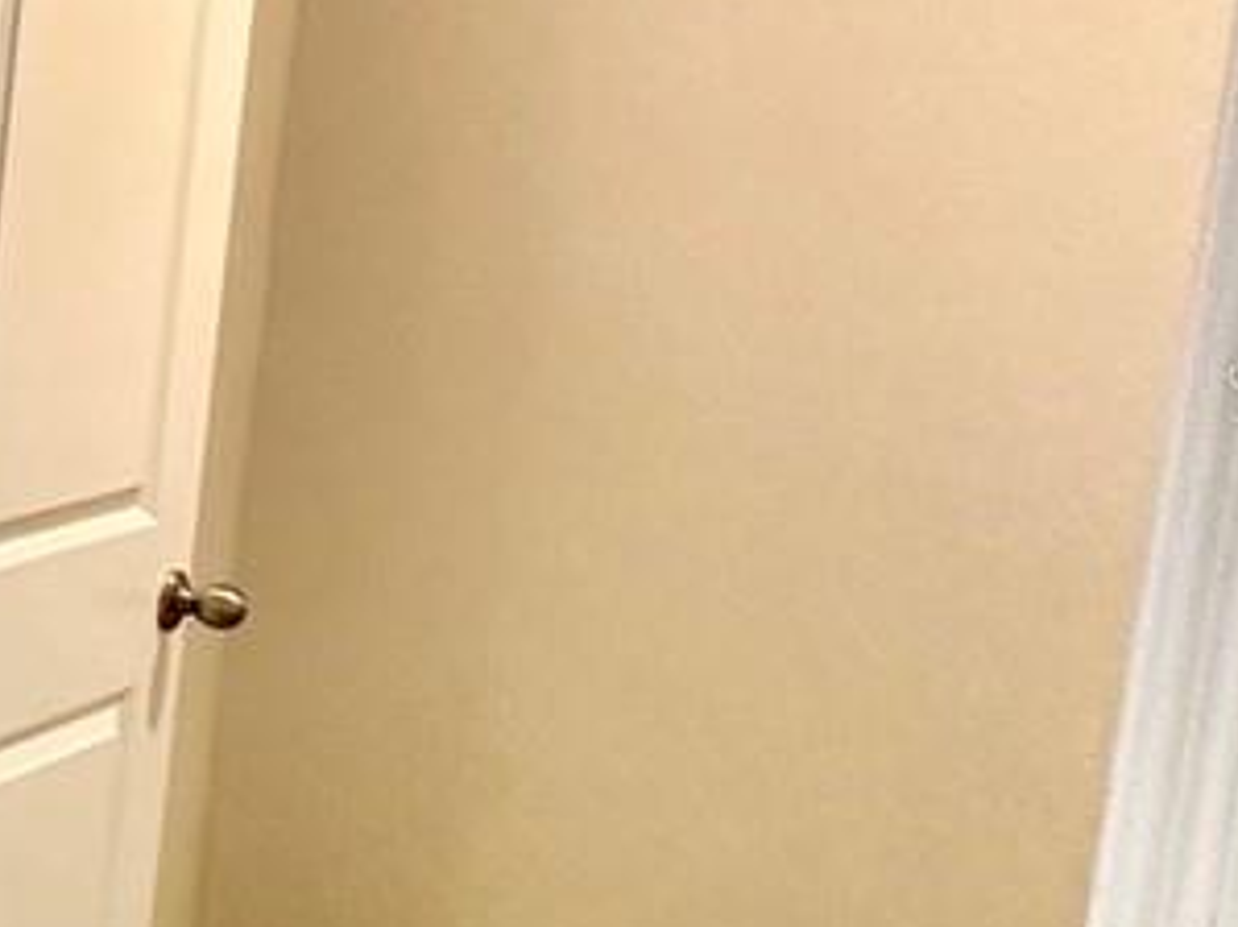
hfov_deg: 15.3
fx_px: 2681
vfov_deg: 19.6
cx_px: -1698
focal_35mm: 75
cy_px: 389
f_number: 2.2
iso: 200
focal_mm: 2.22
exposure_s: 1/60
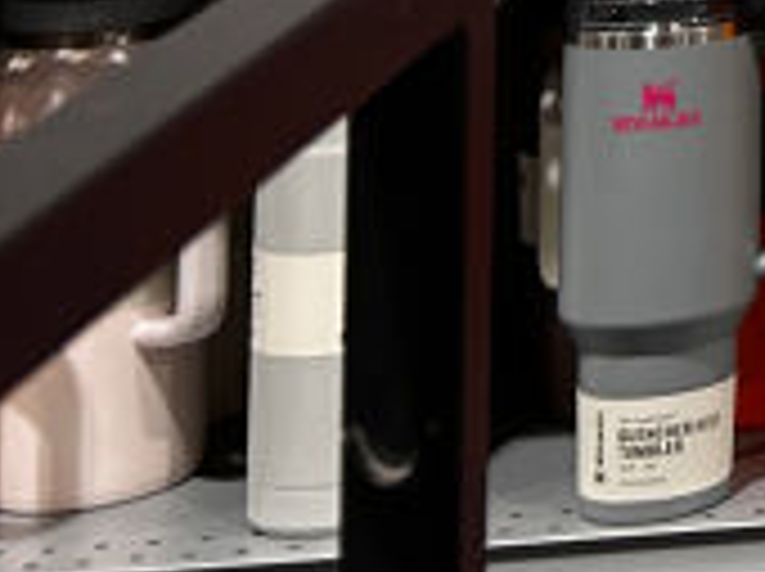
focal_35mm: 157
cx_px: 1930
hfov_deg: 10.5
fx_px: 3465
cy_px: -1067
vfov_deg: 8.2
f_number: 1.5
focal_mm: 5.7
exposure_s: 1/60
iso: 80
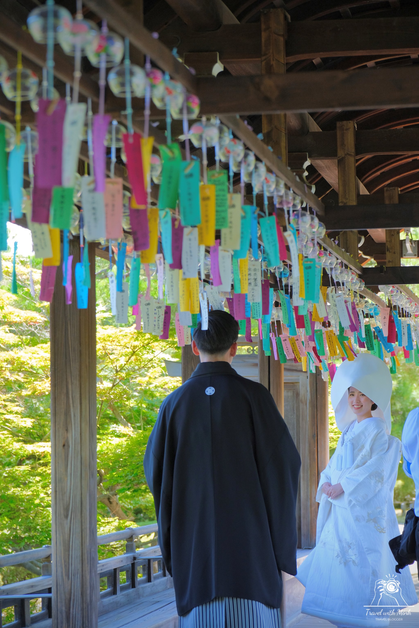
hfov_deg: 13.0
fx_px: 1833
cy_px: 314
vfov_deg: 19.5
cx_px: 210
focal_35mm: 105
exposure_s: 1/220
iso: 800
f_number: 4.5
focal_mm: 70
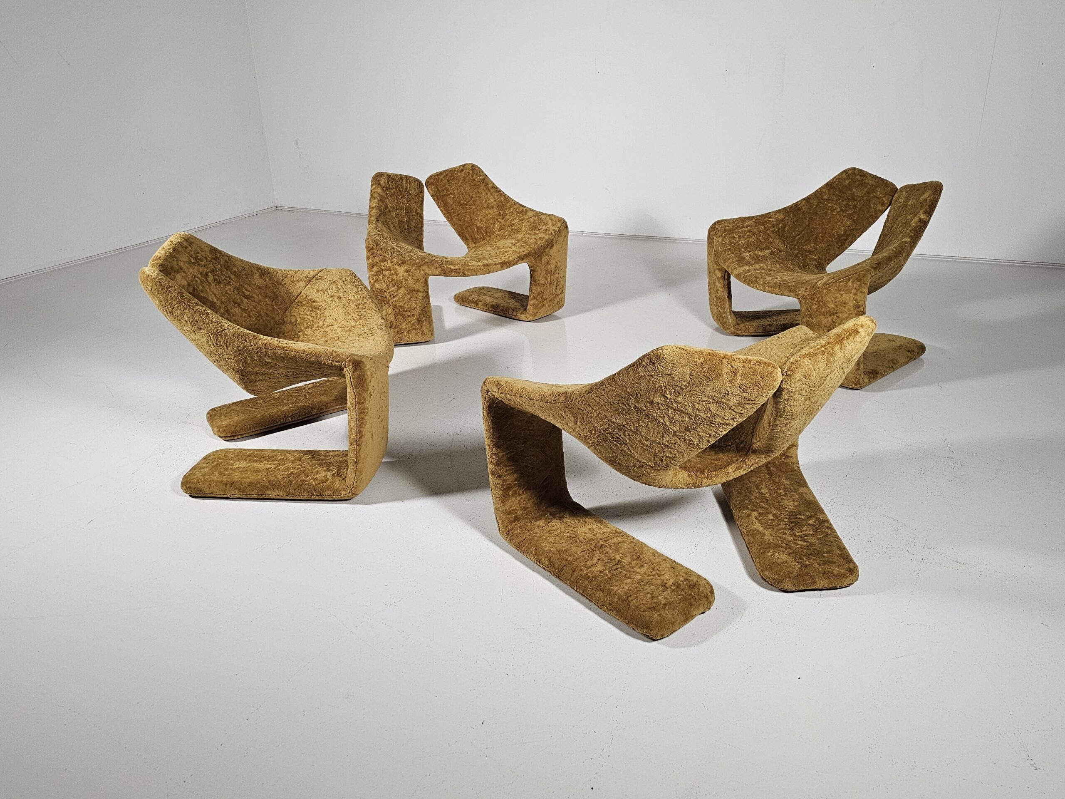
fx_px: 708
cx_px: 532
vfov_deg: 58.9
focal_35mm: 23
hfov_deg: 73.9
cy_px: 400
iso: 400
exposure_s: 1/100
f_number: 1.7
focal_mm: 6.3
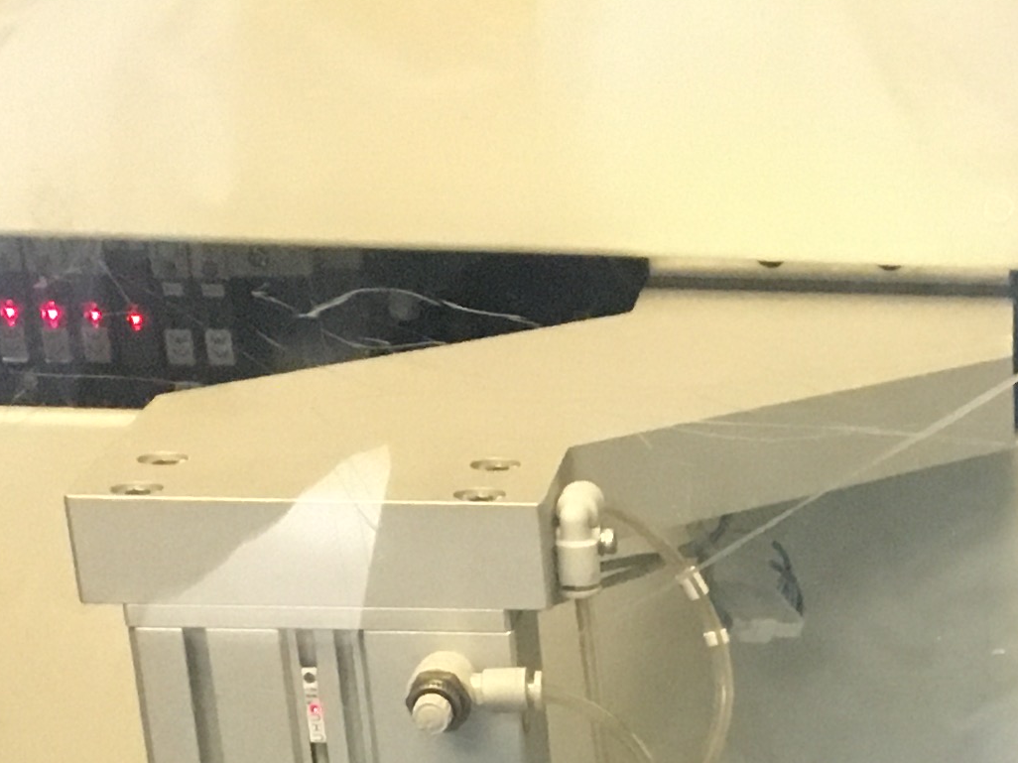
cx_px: 1313
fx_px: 3352
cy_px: 1493
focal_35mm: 114
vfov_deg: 11.7
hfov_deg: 16.4
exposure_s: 1/30
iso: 200
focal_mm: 4.15
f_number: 2.2
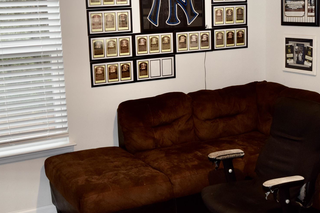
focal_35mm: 56
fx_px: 498
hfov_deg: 35.6
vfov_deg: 24.2
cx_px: 160
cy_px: 103
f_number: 3.5
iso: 800
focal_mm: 18
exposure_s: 1/60
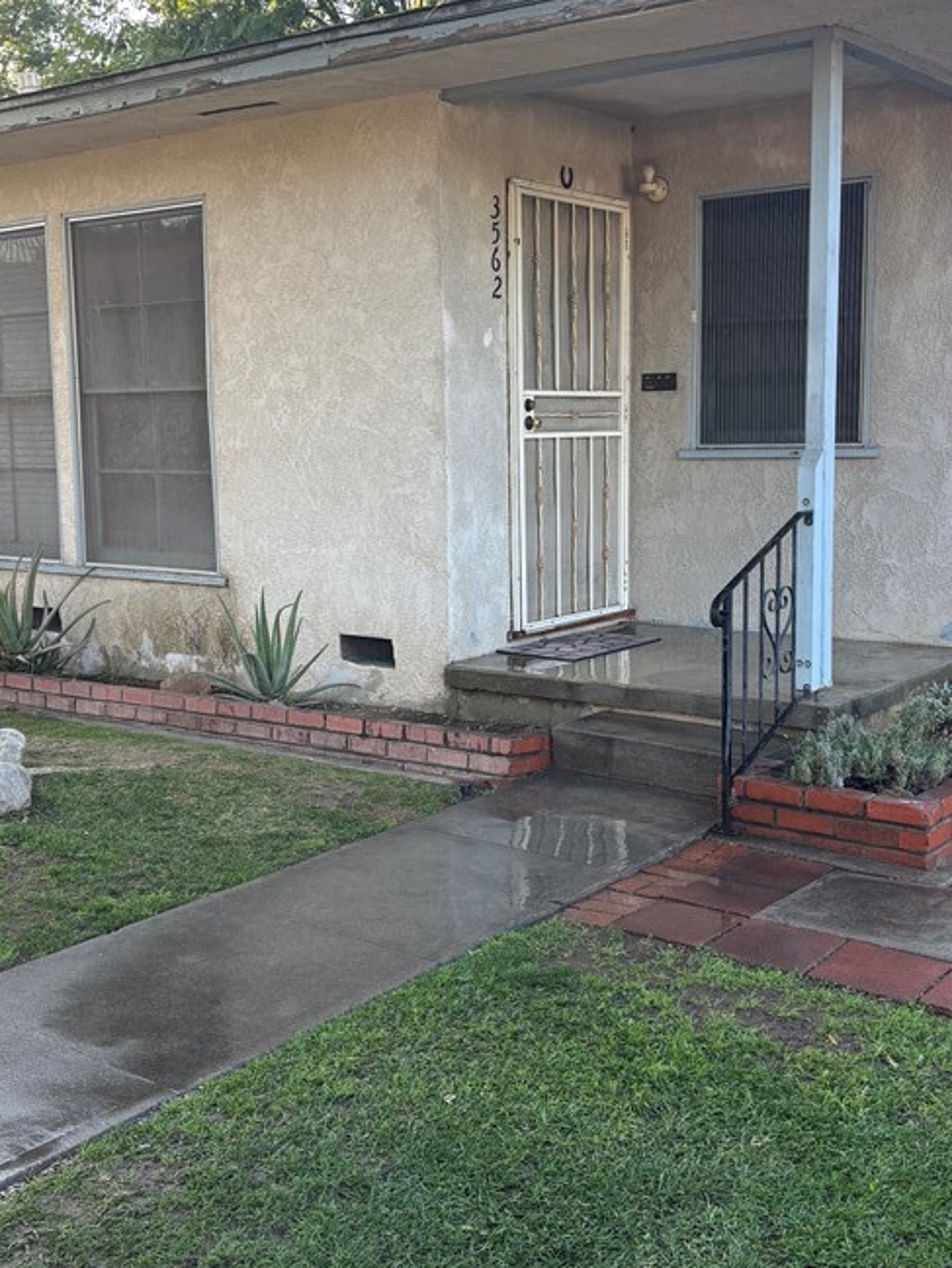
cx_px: 538
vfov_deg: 45.8
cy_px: 608
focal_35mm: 41
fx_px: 1503
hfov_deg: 35.1
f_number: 1.6
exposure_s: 1/218
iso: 40
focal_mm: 5.96
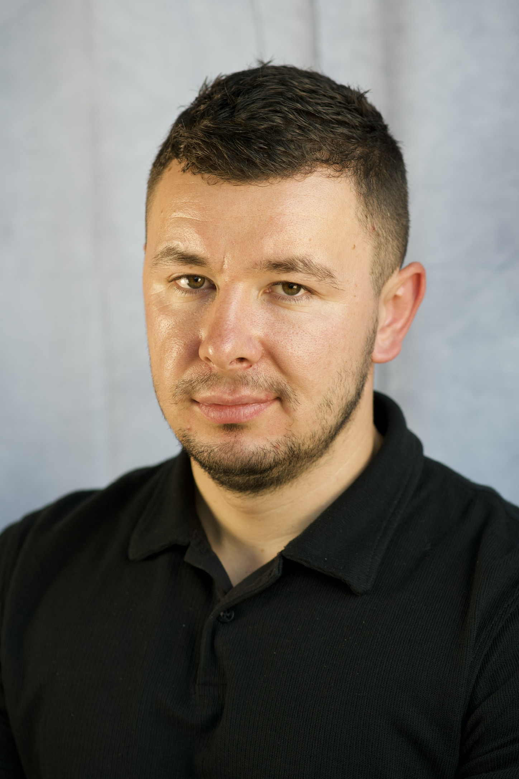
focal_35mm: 128
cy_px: 390
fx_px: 2757
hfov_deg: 10.8
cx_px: 260
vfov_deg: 16.1
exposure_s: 1/250
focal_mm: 85
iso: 320
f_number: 2.8
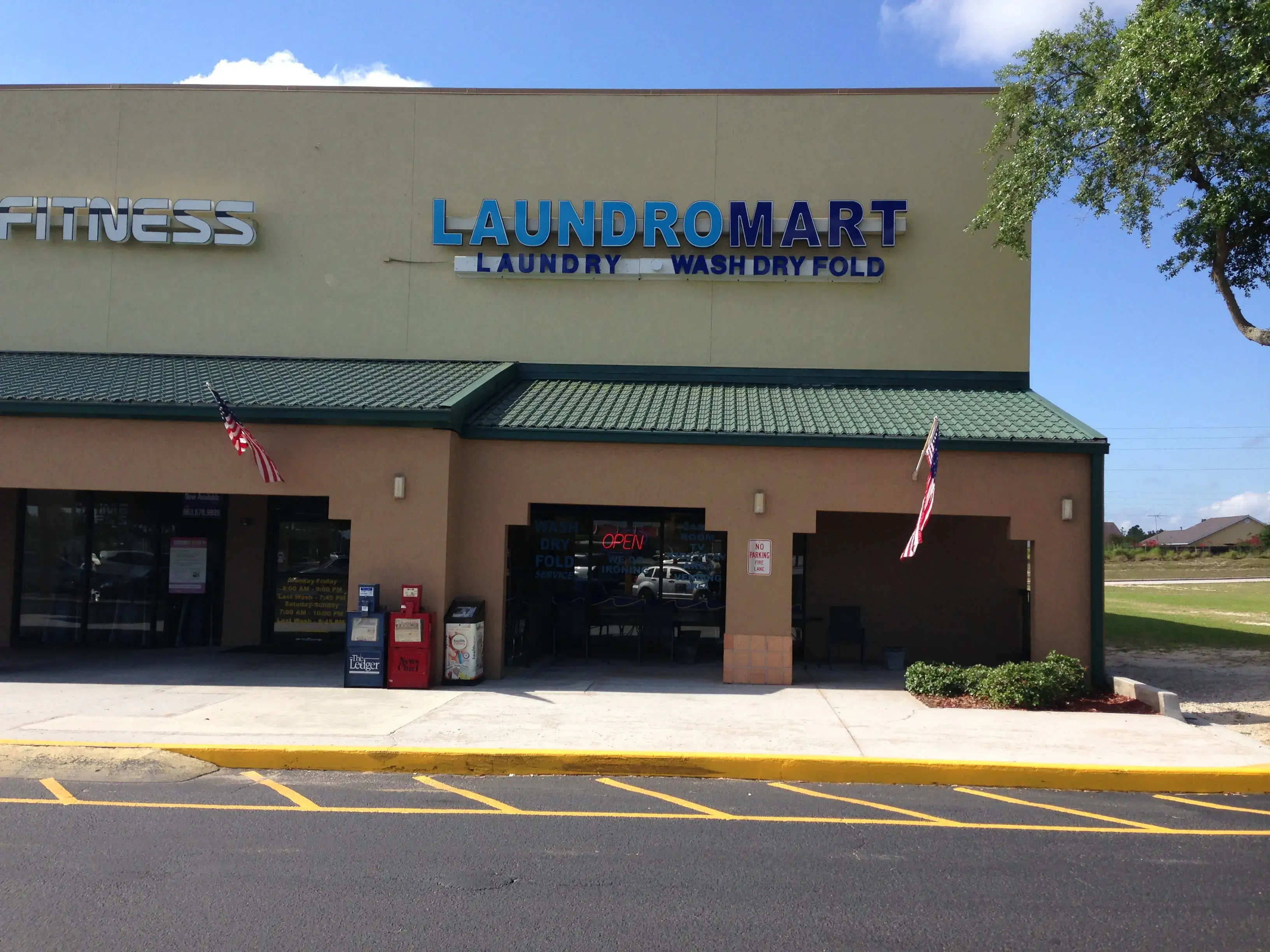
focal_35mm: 33
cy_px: 476
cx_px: 635
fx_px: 1211
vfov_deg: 42.9
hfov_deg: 55.4
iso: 50
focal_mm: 4.12
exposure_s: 1/1466
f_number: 2.4
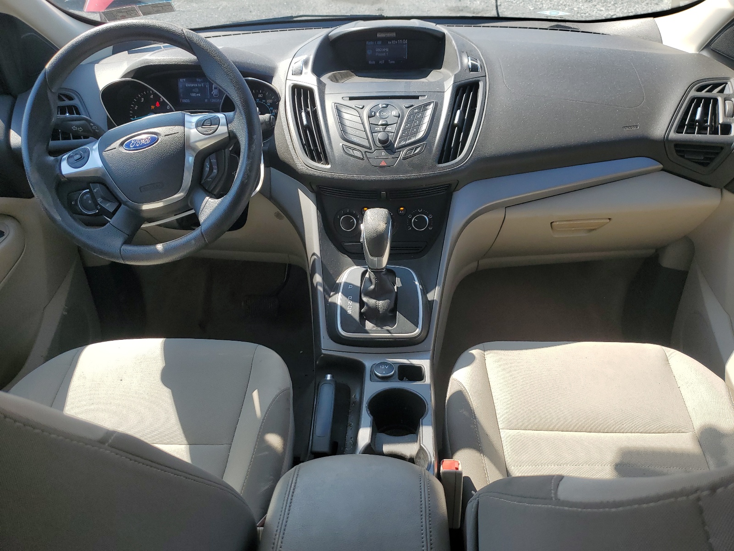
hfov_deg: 67.3
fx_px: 551
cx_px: 367
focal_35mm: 26
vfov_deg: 53.1
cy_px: 276
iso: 50
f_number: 1.5
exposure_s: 1/769
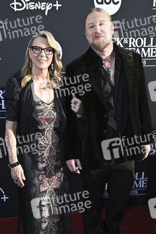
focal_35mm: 38
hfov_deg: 35.0
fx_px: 247
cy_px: 117
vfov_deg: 50.7
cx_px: 78
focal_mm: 38
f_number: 9
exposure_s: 1/320
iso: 250
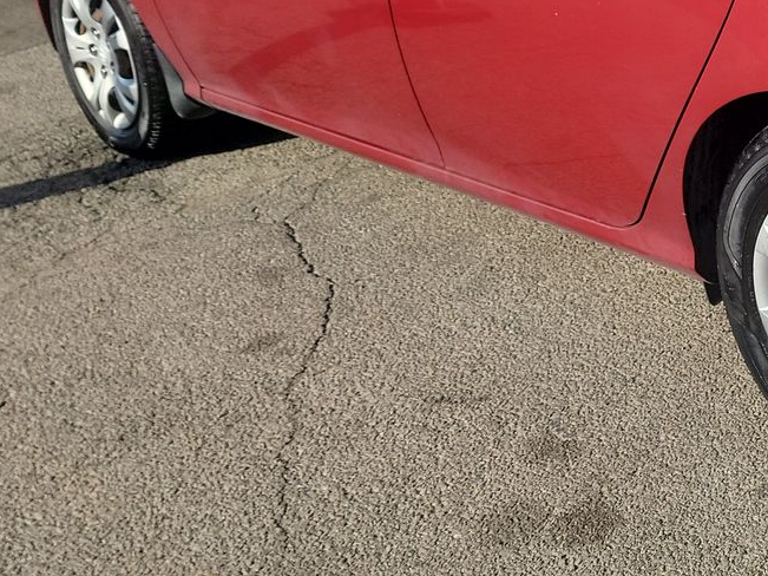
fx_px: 1309
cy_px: -117
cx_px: 881
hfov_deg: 29.0
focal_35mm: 59
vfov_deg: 22.8
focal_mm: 6.7
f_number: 1.8
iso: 50
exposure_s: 1/742
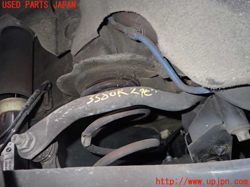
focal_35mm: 30
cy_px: 94
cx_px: 125
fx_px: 217
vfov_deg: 46.8
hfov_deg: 60.0
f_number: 6.3
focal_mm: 5.4
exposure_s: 1/30
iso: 400
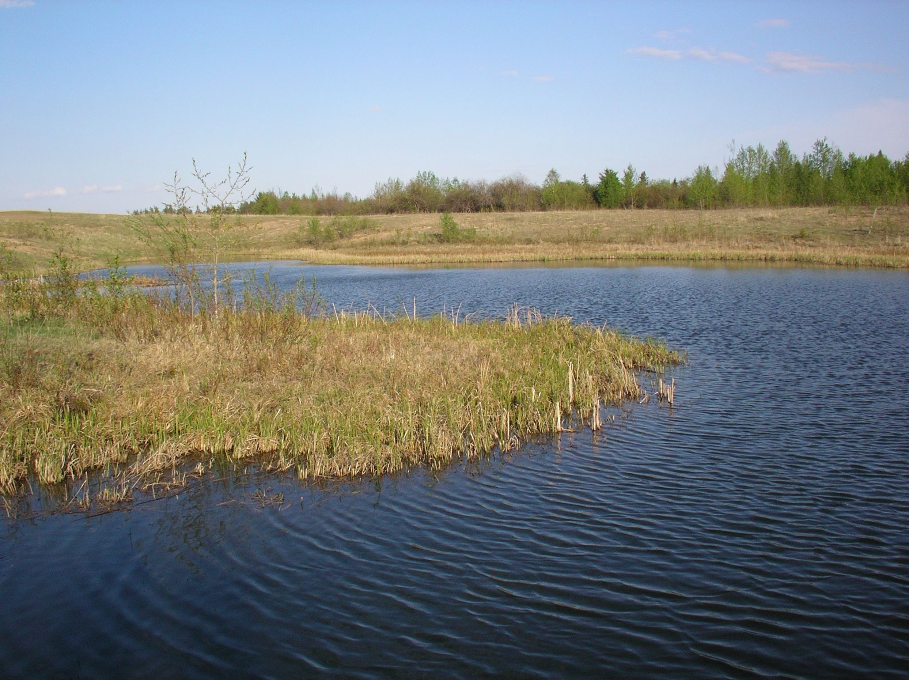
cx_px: 454
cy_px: 340
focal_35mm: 37
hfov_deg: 50.2
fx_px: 971
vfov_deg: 38.6
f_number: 6.9
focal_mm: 5.7
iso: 64
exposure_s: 1/200
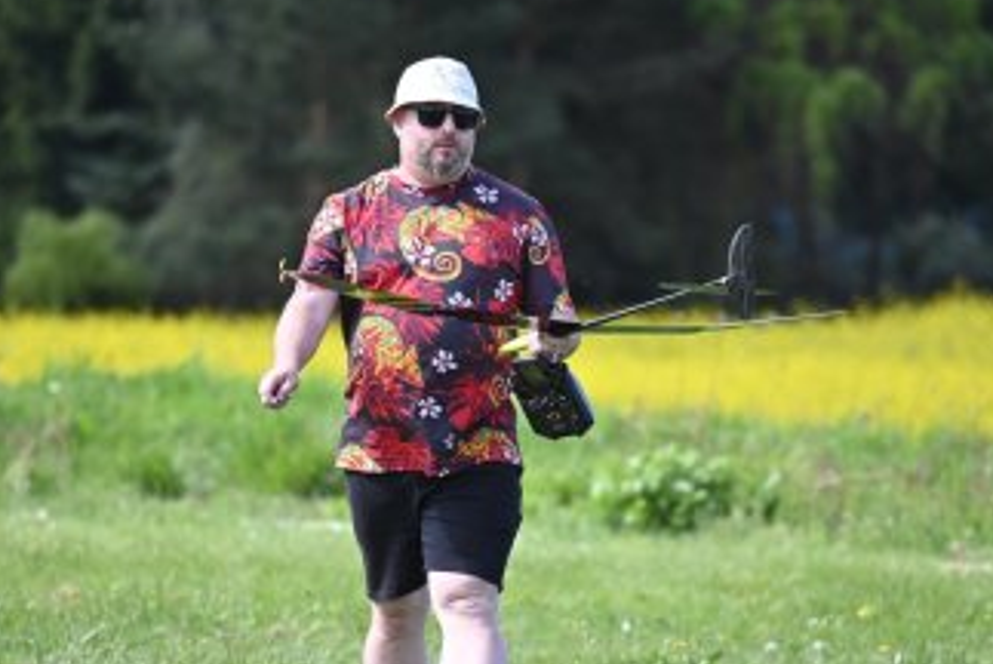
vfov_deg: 2.5
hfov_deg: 3.7
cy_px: 412
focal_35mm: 554
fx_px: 15295
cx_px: 500
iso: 320
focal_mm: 360
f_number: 6.3
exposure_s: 1/500
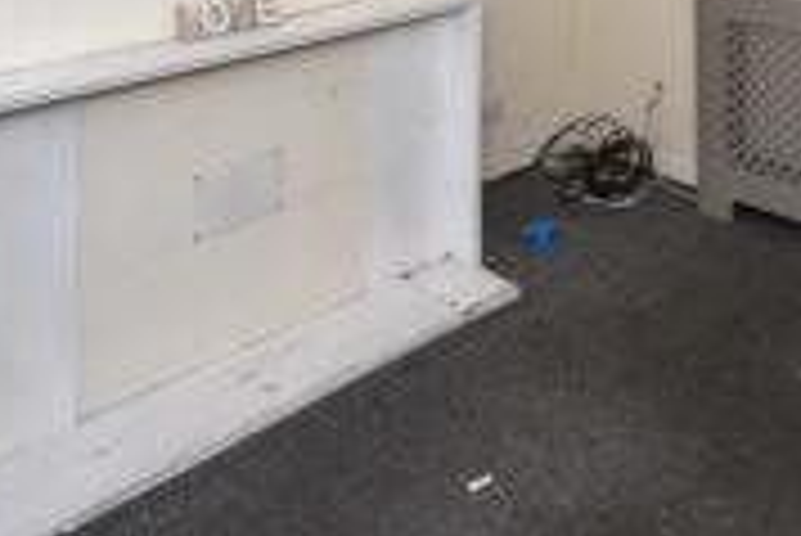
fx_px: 891
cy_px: -7
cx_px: 652
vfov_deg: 30.9
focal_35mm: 40
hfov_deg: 45.7
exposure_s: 1/160
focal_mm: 10
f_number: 6.3
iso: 400
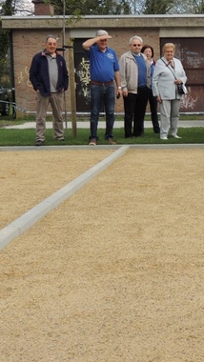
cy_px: 181
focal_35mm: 74
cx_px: 251
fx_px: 711
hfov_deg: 15.7
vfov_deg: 28.6
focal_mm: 7.6
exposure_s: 1/640
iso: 100
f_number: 3.4
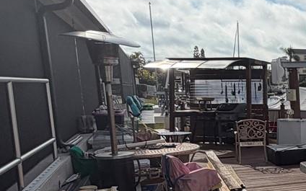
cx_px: 416
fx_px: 467
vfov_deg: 22.8
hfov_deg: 28.5
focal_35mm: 56
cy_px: 156
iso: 20
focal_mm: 2.22
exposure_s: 1/1795
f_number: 2.2
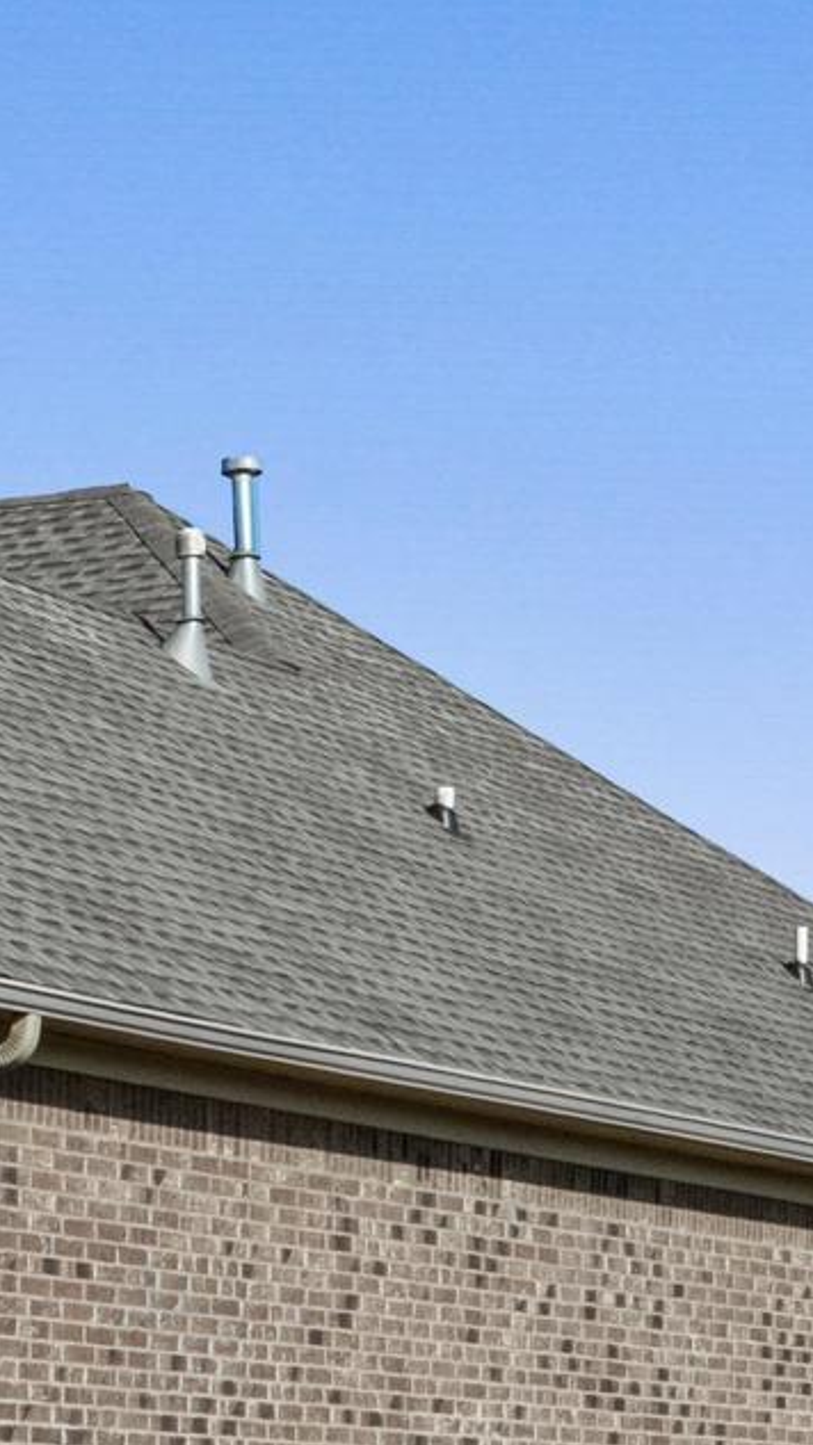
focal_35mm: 149
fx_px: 5711
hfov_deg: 8.0
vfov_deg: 14.3
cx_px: -219
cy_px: 1348
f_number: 8
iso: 800
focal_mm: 24
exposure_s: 1/1600
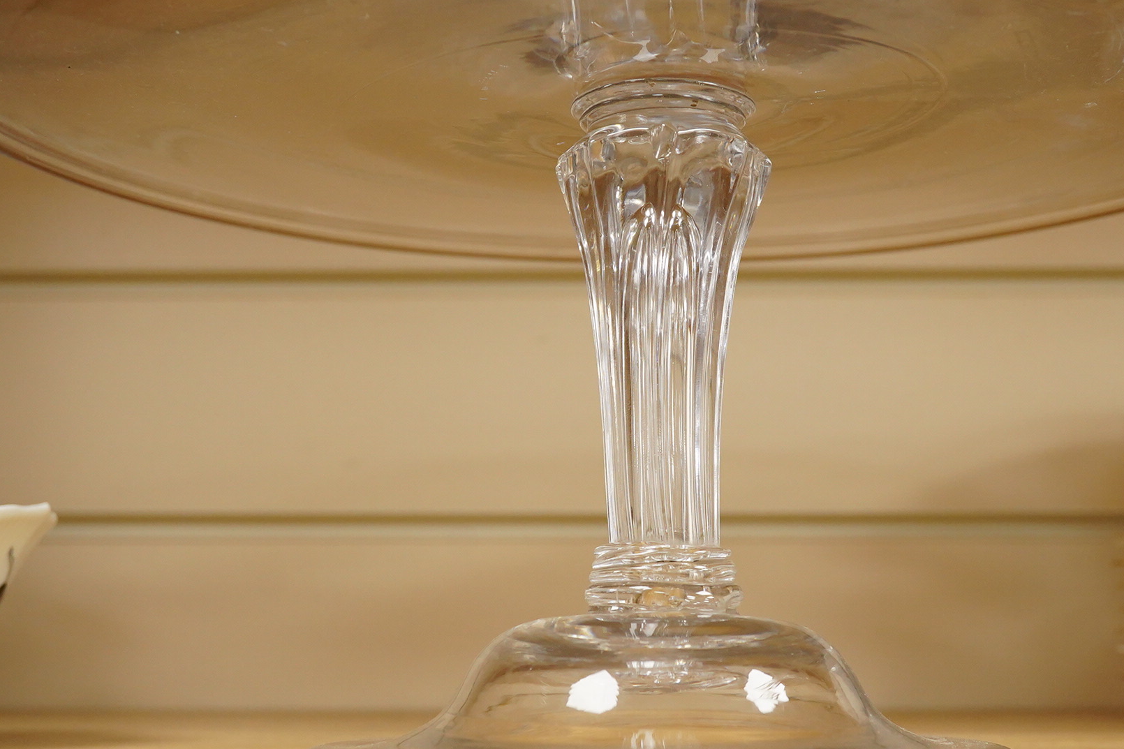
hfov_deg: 36.2
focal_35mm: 55
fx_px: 1717
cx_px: 647
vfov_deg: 24.6
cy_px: 418
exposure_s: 1/160
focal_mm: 30
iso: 2500
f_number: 9
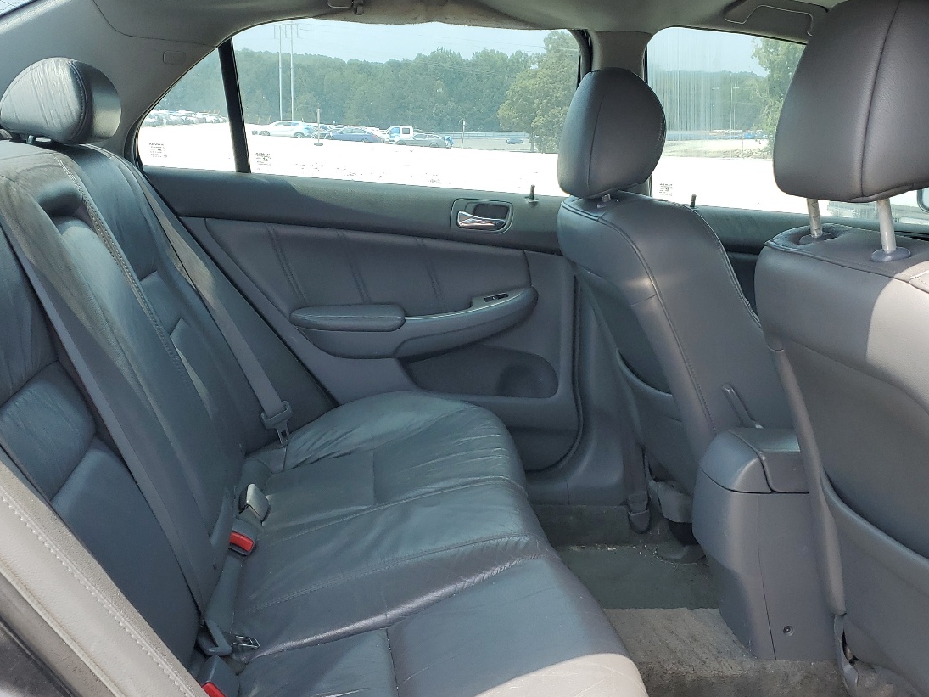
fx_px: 1020
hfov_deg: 49.0
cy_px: 357
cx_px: 484
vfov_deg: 37.7
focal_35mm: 38
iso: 50
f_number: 1.5
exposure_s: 1/625
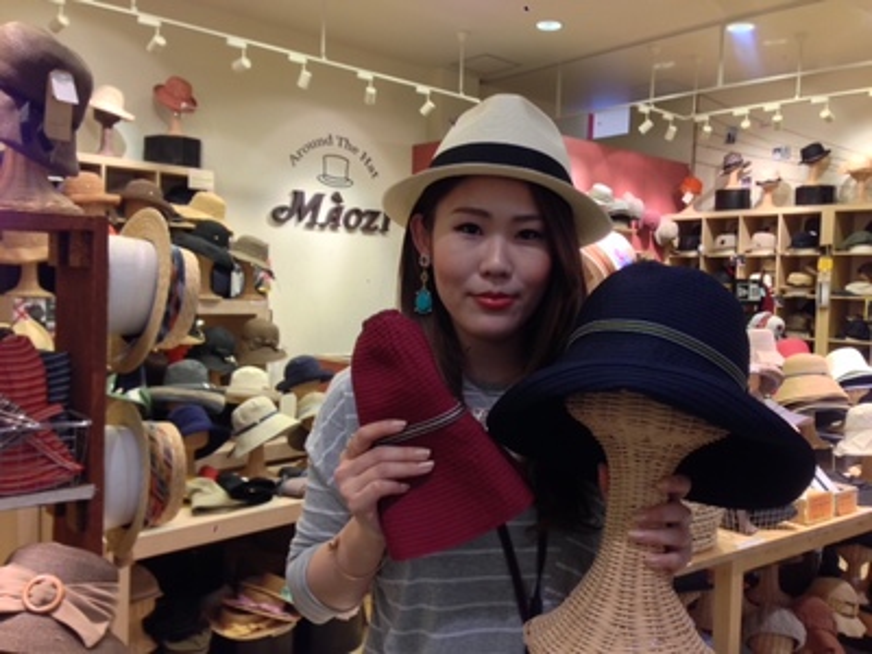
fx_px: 831
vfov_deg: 42.9
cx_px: 436
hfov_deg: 55.4
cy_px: 327
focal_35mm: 33
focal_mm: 4.12
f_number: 2.4
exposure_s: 1/20
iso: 100
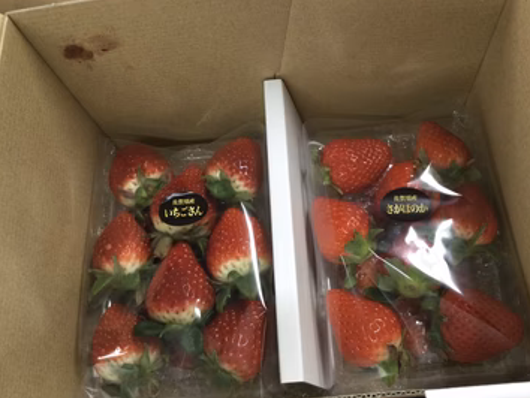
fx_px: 536
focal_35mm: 35
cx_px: 296
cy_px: 190
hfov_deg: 52.5
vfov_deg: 40.7
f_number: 2.4
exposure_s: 1/30
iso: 80
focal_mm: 3.3
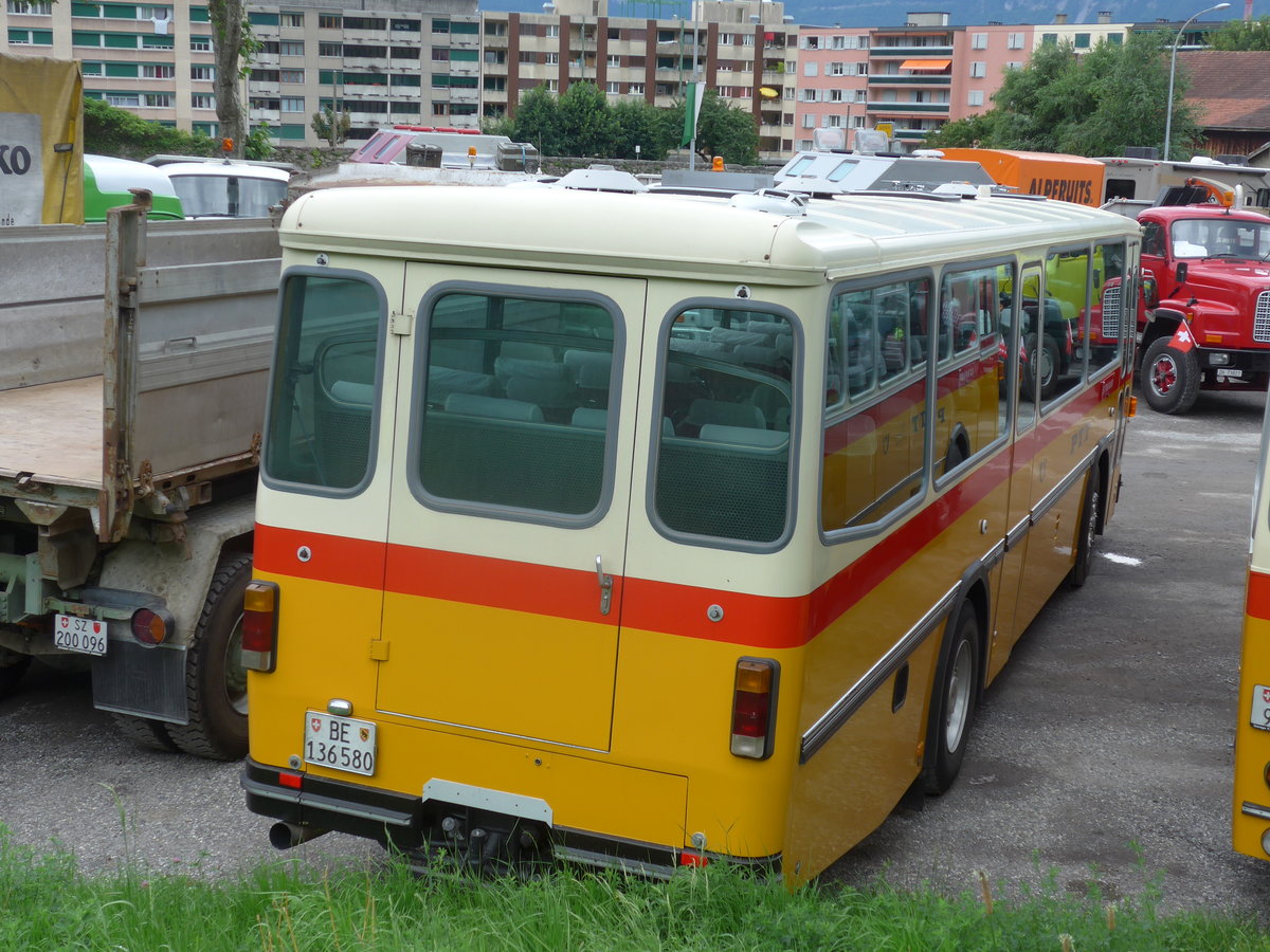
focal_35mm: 49
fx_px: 1798
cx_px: 635
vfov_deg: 29.7
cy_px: 476
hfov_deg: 38.9
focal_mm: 10.1
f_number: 3.2
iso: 80
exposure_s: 1/250
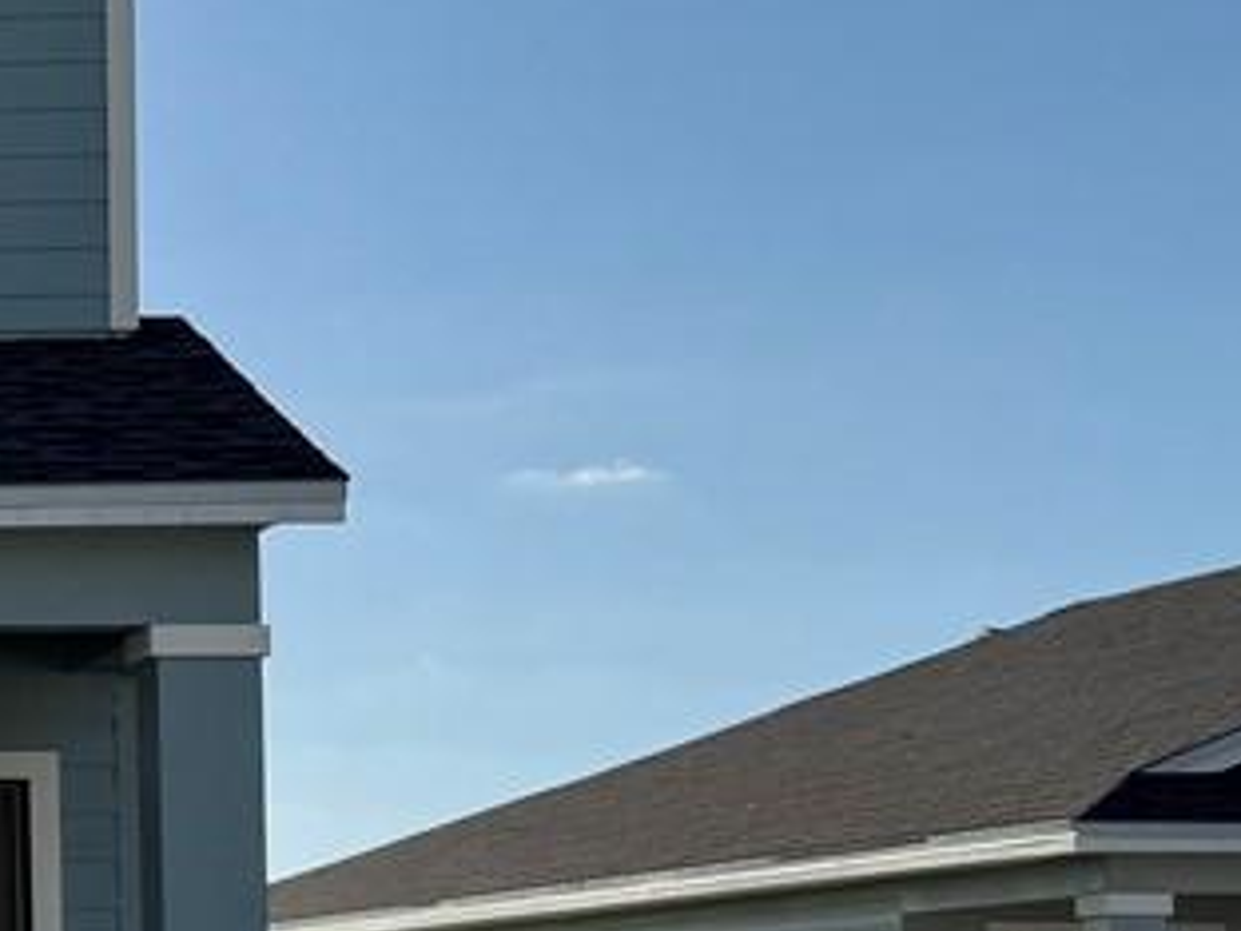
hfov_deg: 13.6
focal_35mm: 123
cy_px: 708
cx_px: -1289
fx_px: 4410
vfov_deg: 12.0
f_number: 1.78
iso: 80
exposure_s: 1/6711
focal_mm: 6.76
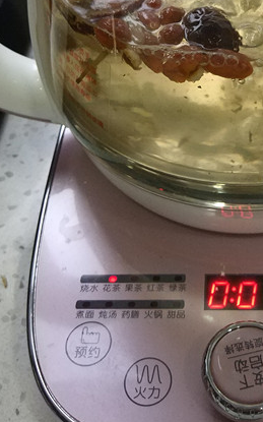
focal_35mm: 47
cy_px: 74
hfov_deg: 26.8
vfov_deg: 40.6
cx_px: 219
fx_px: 540
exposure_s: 1/50
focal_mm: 4.06
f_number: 2
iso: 800
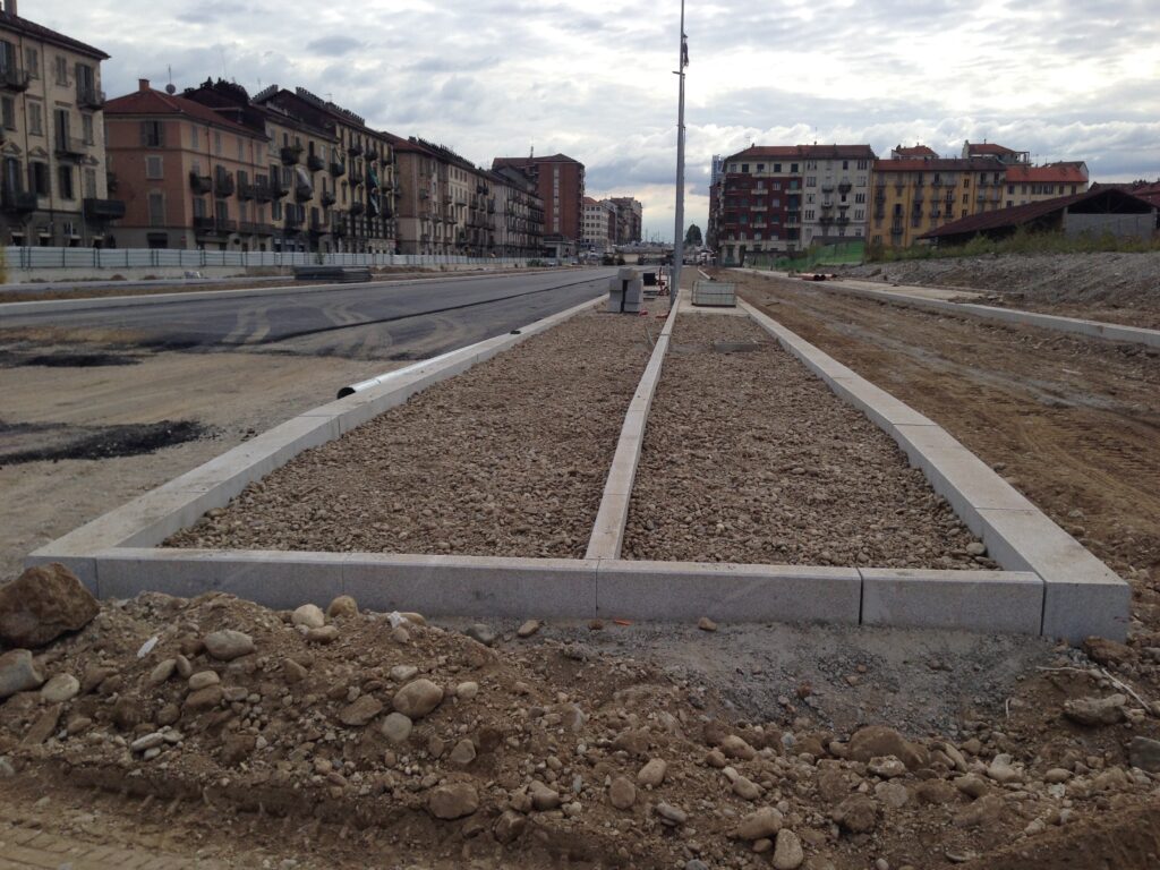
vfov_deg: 42.9
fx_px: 1106
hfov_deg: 55.4
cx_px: 580
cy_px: 435
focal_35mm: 33
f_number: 2.4
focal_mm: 4.12
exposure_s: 1/1808
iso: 50
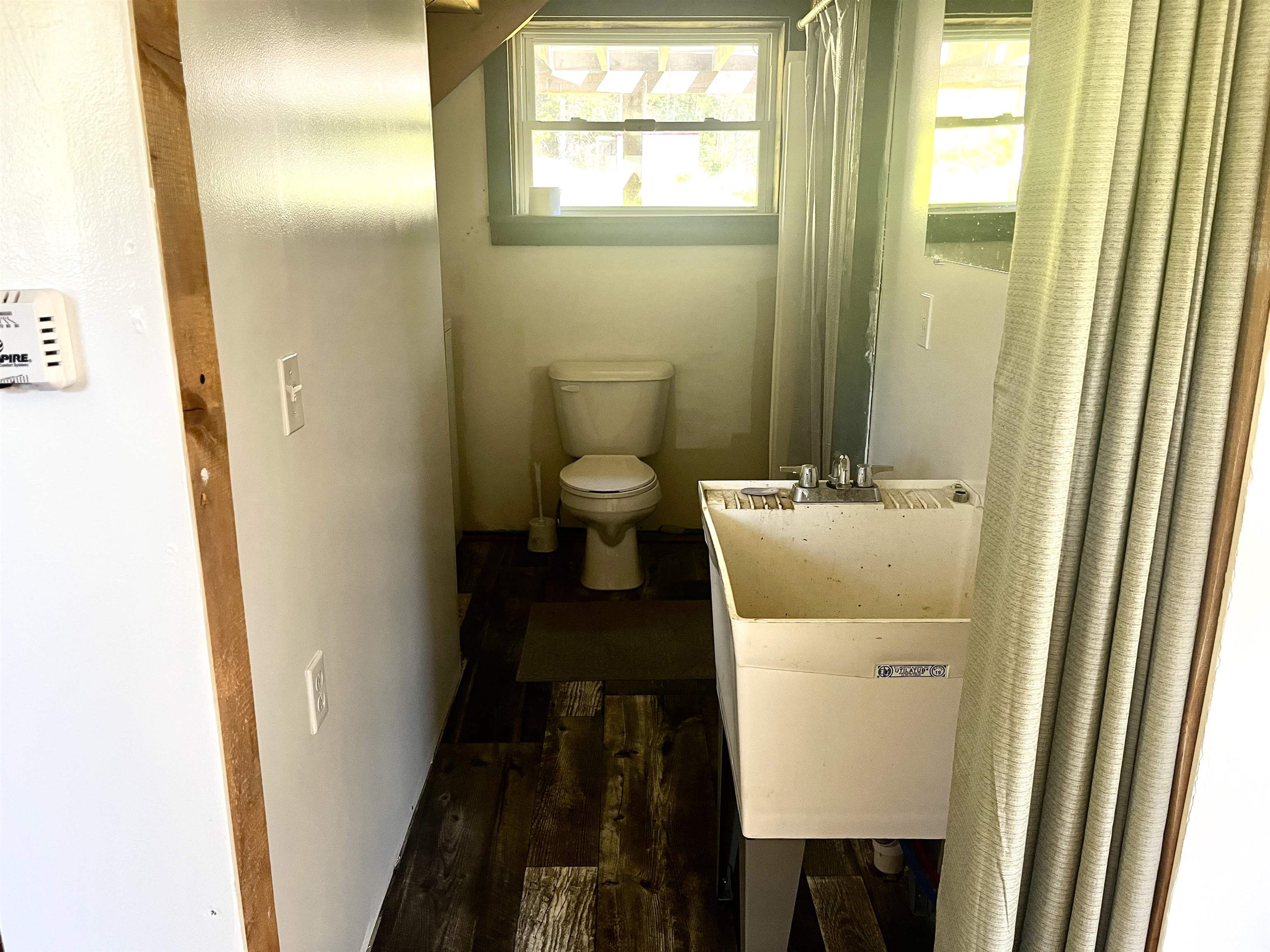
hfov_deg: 67.3
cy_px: 476
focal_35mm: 26
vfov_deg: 53.1
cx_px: 635
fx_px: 954
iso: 160
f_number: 1.6
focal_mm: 5.1
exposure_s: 1/60
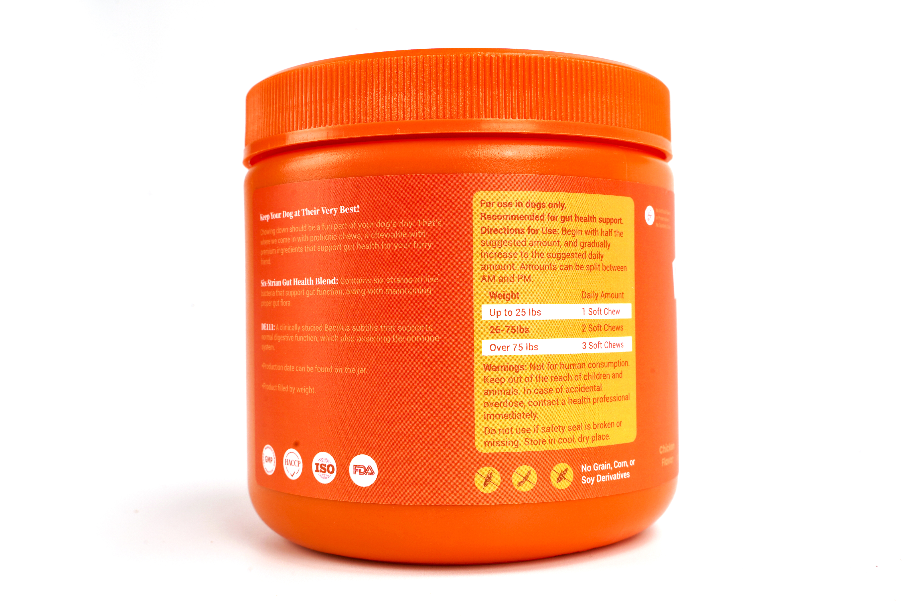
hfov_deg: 47.4
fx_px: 1052
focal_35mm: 41
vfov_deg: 32.6
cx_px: 462
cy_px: 308
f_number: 16
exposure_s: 1/80
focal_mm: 41
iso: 100
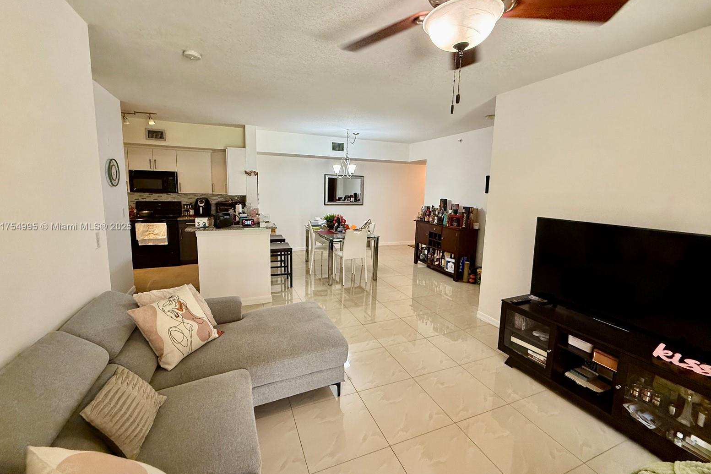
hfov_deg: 100.4
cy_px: 227
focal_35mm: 15
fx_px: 296
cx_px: 352
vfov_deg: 77.3
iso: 200
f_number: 2.2
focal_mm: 2.22
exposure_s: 1/60
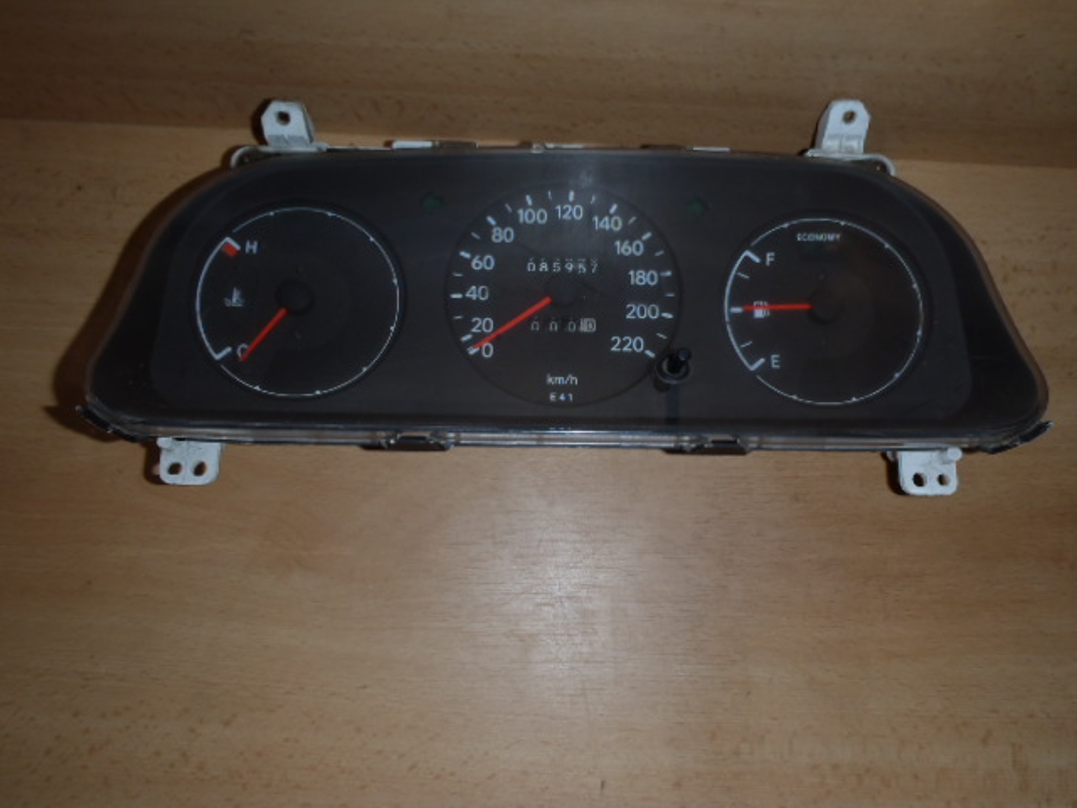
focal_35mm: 28
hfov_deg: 63.4
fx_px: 871
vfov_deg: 49.7
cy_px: 404
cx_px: 538
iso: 100
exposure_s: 1/30
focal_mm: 5
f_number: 3.9
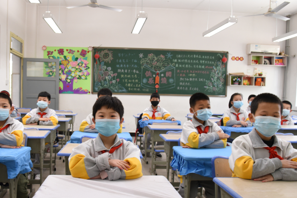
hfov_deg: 56.7
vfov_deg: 39.9
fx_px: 272
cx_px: 117
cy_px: 112
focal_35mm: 33
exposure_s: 1/50
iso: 1600
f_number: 6.3
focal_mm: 24
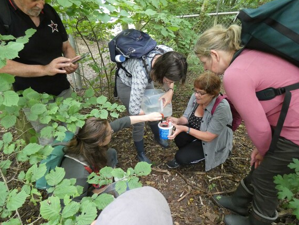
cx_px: 153
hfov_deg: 78.9
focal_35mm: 21
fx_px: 182
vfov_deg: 63.5
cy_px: 114
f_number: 2.8
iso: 1000
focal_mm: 3.6
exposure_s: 1/60
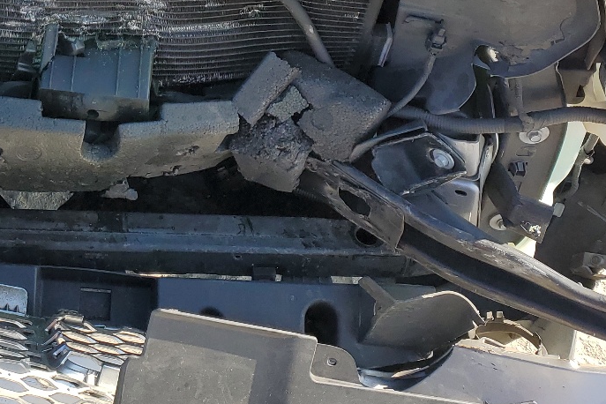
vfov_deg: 20.0
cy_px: -100
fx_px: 1060
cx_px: 83
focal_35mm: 63
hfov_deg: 30.7
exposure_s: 1/833
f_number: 1.5
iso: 50
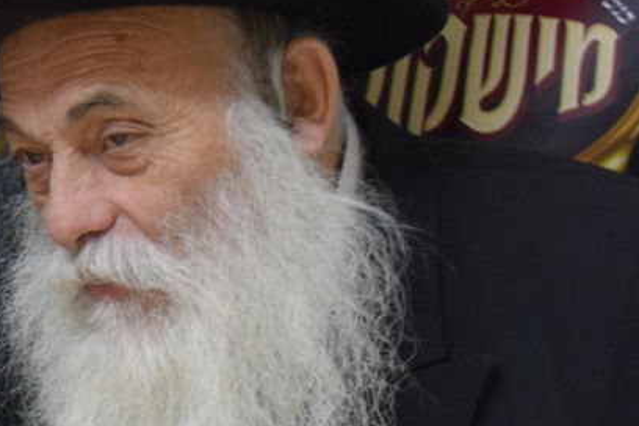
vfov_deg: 10.6
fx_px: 2285
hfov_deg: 15.2
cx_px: -191
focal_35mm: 129
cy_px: 421
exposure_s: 1/60
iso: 2000
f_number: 4
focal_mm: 25
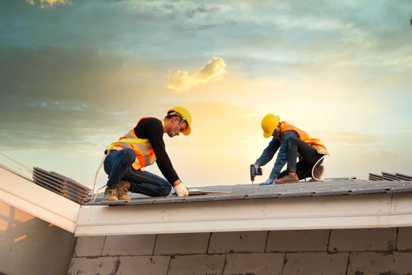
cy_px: 138
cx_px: 206
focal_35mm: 122
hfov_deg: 16.8
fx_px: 1397
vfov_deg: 11.3
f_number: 8
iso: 500
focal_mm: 122
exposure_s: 1/160
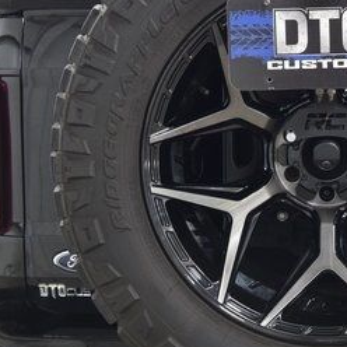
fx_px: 1158
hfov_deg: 16.7
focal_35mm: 102
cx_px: 330
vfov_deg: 17.0
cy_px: 152
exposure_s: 1/15
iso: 1400
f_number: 6.3
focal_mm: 31
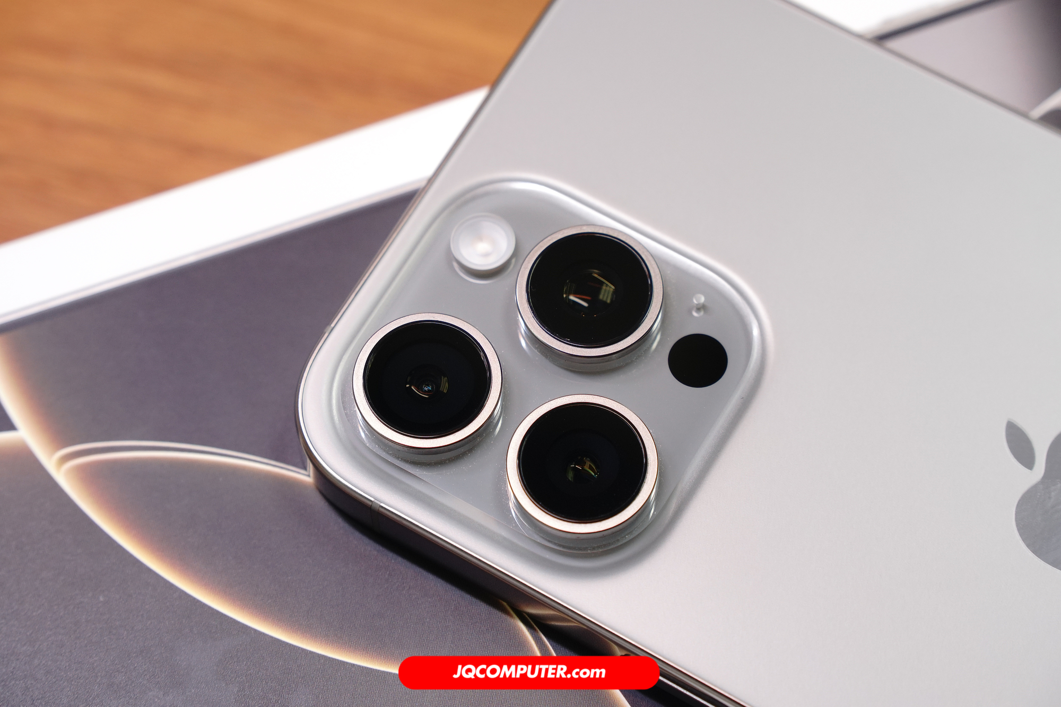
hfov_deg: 19.5
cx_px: 530
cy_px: 354
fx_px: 3094
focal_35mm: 105
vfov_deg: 13.0
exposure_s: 1/80
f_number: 5
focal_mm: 70
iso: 640
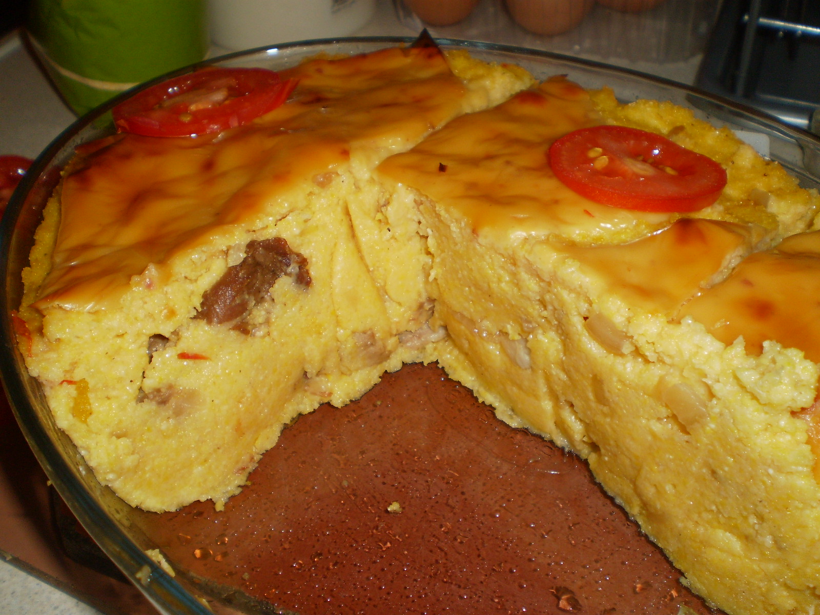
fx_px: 853
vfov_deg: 39.7
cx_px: 410
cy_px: 308
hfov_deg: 51.4
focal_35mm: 36
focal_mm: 6.3
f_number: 3.1
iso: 125
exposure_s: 1/30
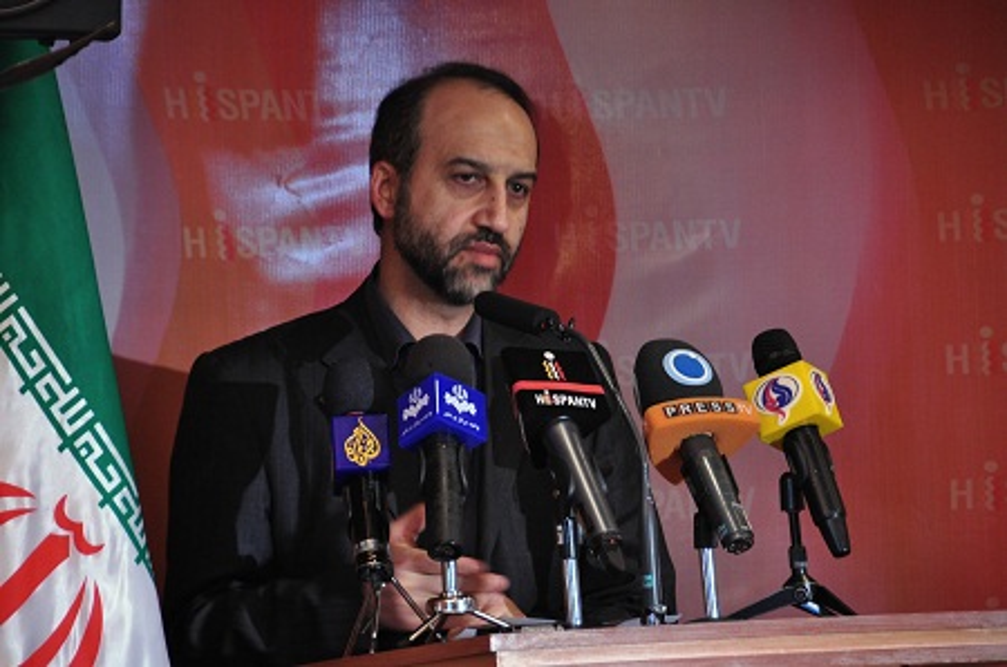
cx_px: 504
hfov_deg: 6.9
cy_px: 334
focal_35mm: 300
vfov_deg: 4.6
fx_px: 8374
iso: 800
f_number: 5.6
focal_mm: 200
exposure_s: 1/30
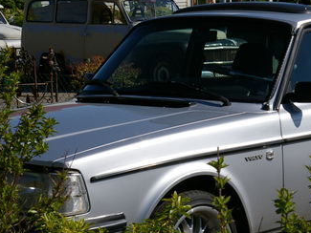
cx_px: 294
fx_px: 1393
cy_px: 155
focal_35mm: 155
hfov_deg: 12.6
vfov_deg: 9.6
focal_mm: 55
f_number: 16
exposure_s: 1/180
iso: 200
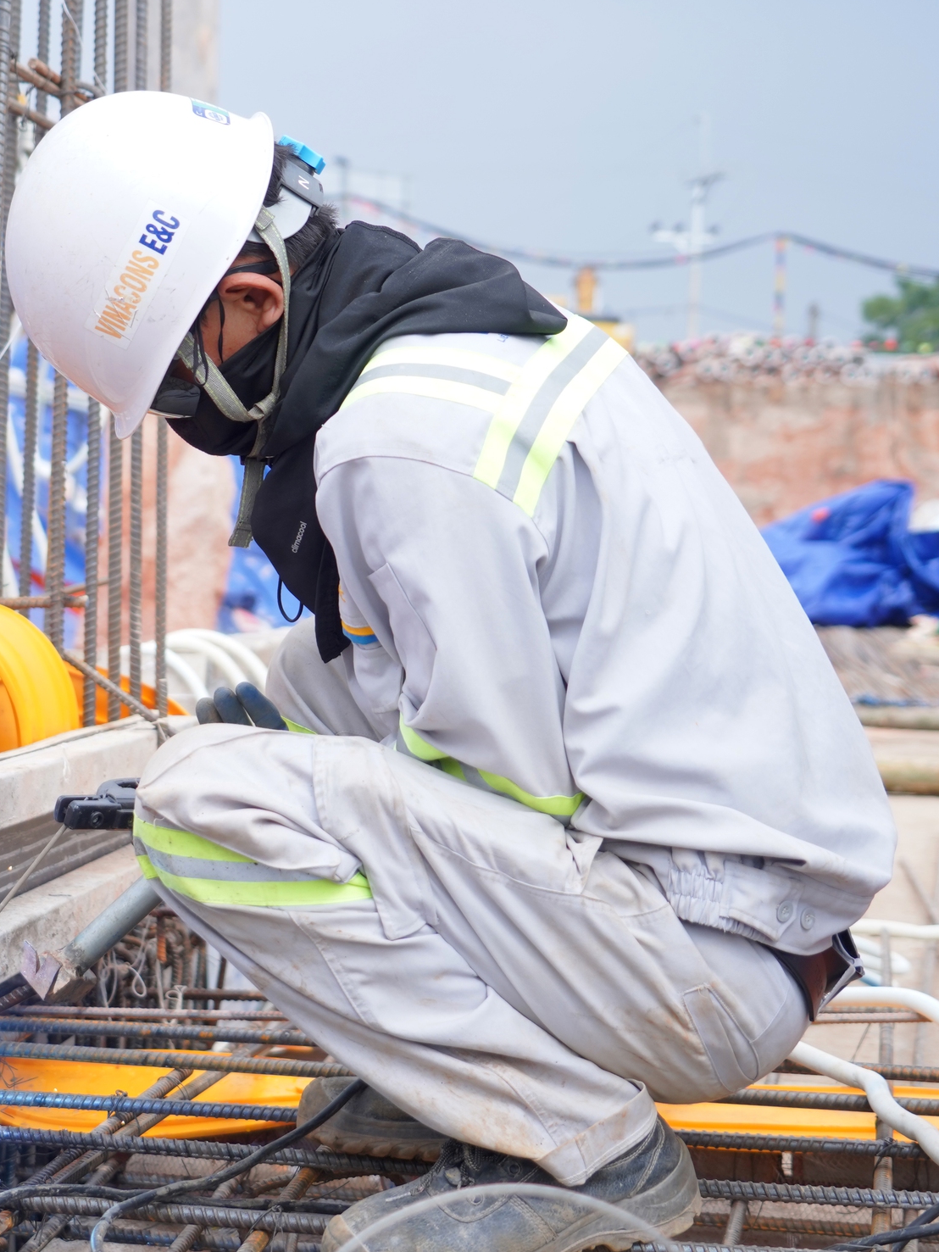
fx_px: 2712
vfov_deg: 26.0
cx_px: 138
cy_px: 590
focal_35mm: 75
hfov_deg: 19.4
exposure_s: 1/800
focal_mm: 45
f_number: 4.5
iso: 320
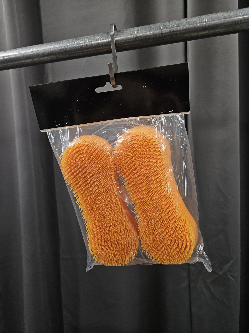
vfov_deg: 73.9
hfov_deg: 58.9
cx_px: 124
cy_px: 166
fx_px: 221
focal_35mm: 23
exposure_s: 1/190
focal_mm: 5.4
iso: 160
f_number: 1.8
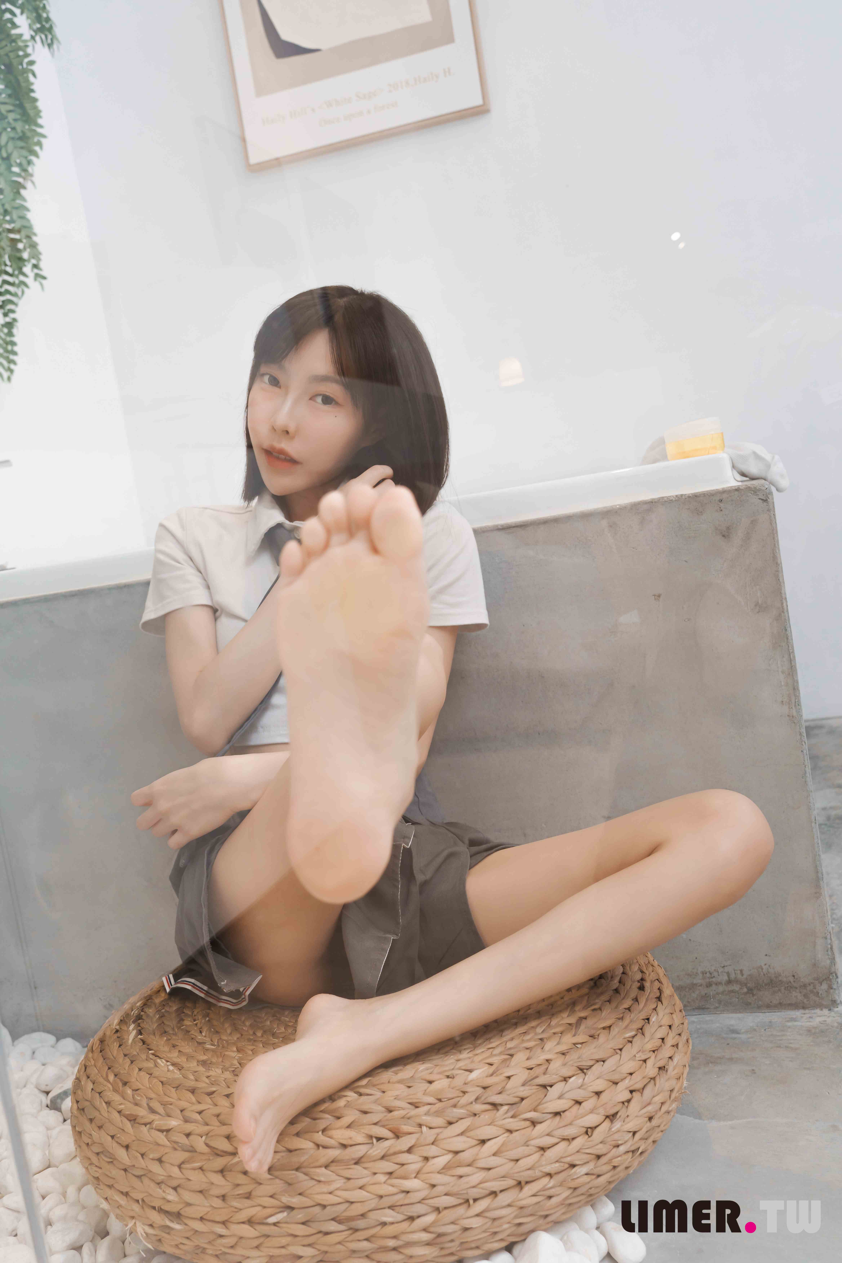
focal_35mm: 33
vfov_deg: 57.2
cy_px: 632
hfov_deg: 40.0
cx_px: 421
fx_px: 1158
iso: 400
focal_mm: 33
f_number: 6.3
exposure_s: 1/60
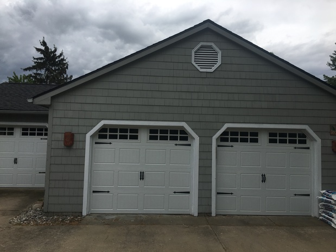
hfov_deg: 61.7
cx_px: 168
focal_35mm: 29
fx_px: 281
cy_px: 126
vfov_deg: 48.2
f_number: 2.2
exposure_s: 1/1399
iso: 25
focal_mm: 4.15
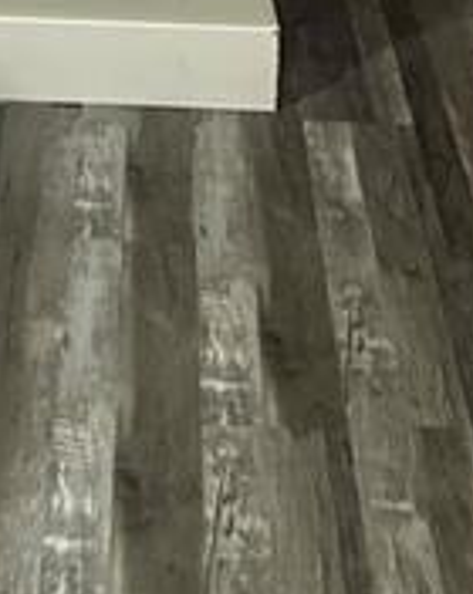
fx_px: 1949
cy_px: -446
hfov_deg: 13.8
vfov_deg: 15.2
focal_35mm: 111
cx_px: 91
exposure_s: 1/60
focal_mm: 5.7
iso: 320
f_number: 1.5
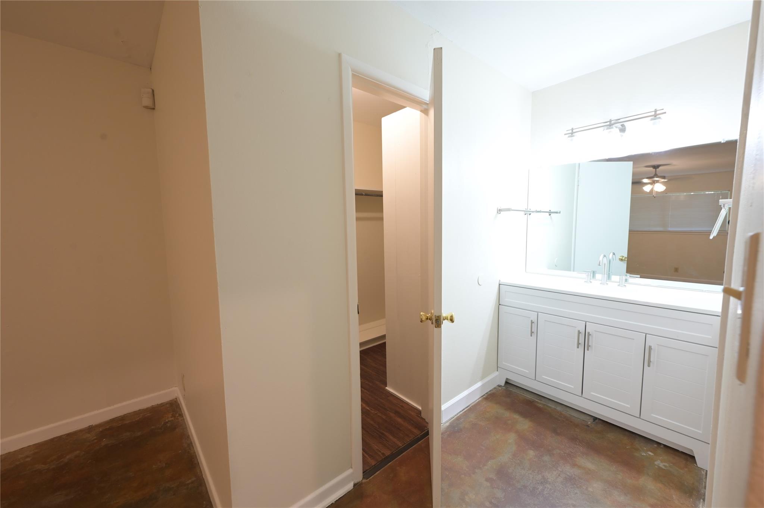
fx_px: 297
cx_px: 382
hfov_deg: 104.3
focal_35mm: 14
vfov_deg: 81.1
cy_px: 254
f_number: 9
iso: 640
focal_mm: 14
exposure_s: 1/8
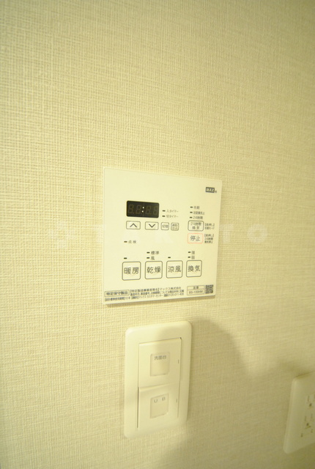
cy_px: 234
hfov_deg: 86.8
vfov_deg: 109.3
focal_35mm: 13
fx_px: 166
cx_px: 158
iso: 1600
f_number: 4.5
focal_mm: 8.5
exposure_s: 1/15
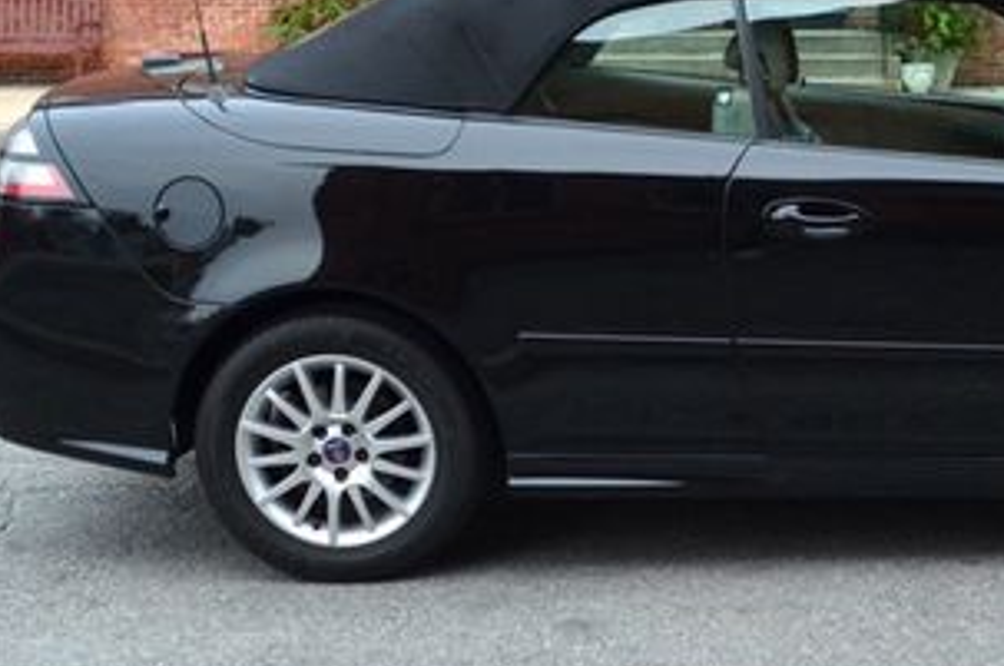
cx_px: 885
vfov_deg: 23.6
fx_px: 1587
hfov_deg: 33.4
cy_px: 252
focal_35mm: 57
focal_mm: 18
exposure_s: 1/100
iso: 400
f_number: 5
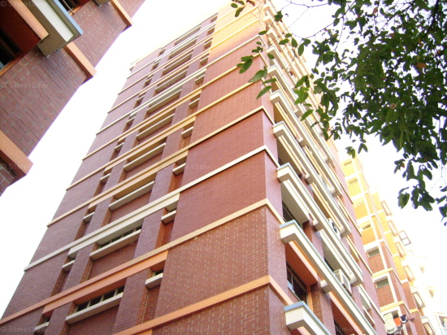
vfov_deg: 40.7
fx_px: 452
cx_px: 224
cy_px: 168
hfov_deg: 52.6
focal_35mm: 35
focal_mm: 5.95
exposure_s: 1/162
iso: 400
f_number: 2.8
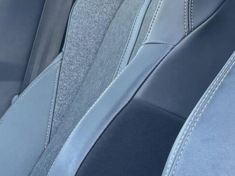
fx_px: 937
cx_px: 209
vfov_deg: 10.3
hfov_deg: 14.2
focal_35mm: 138
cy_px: -118
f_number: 1.6
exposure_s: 1/121
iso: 64
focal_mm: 5.96
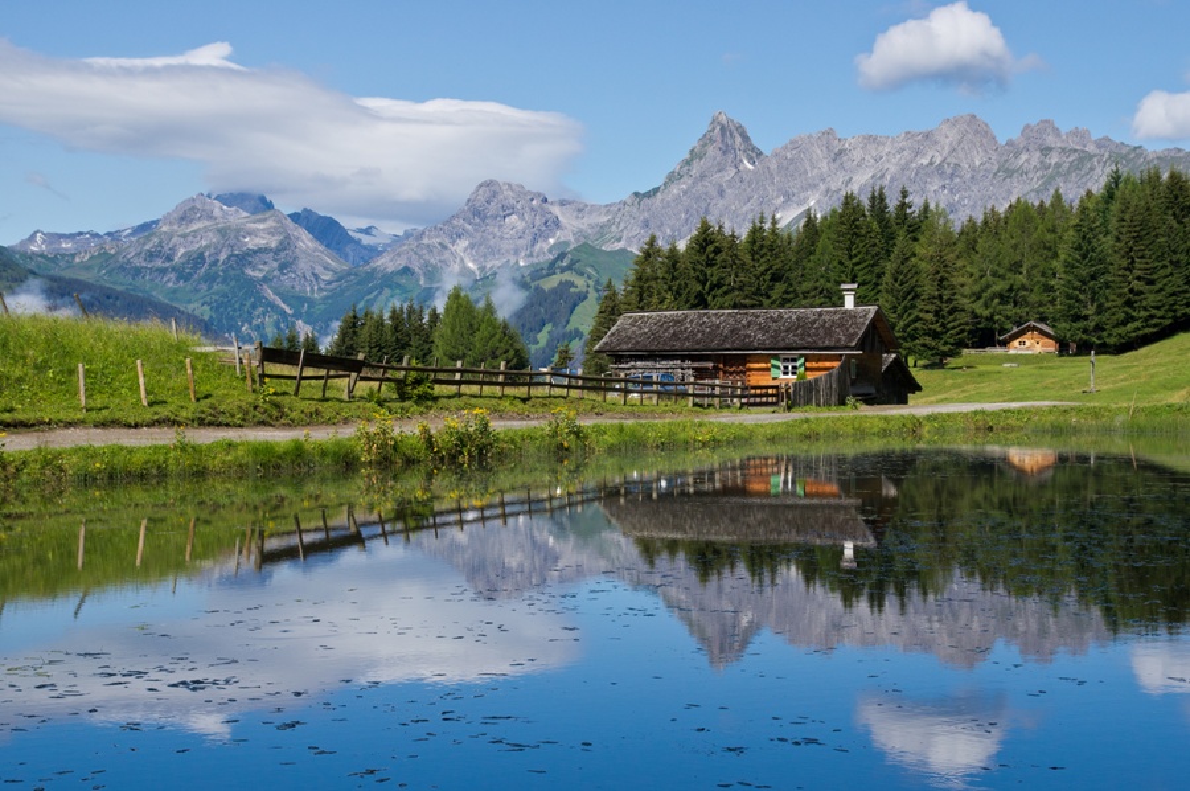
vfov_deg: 22.6
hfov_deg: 33.4
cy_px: 396
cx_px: 595
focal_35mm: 60
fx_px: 1981
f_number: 9
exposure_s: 1/640
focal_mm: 40
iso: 400
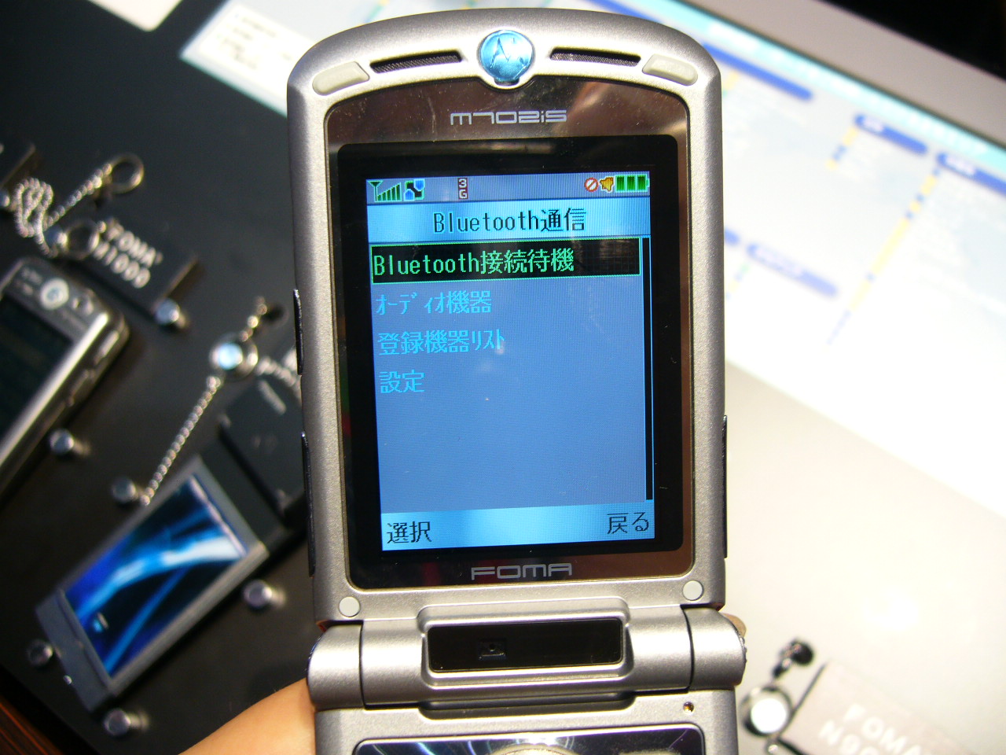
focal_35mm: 35
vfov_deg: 40.7
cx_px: 503
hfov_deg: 52.6
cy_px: 378
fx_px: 1017
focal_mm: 5.8
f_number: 2.8
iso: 100
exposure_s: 1/20
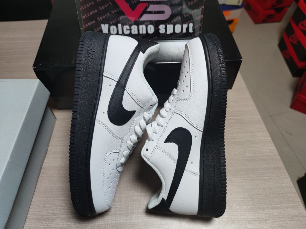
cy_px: 114
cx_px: 153
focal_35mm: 24
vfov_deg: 56.8
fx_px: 212
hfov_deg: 71.6
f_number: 1.69
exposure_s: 1/100
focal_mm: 6.72
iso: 287
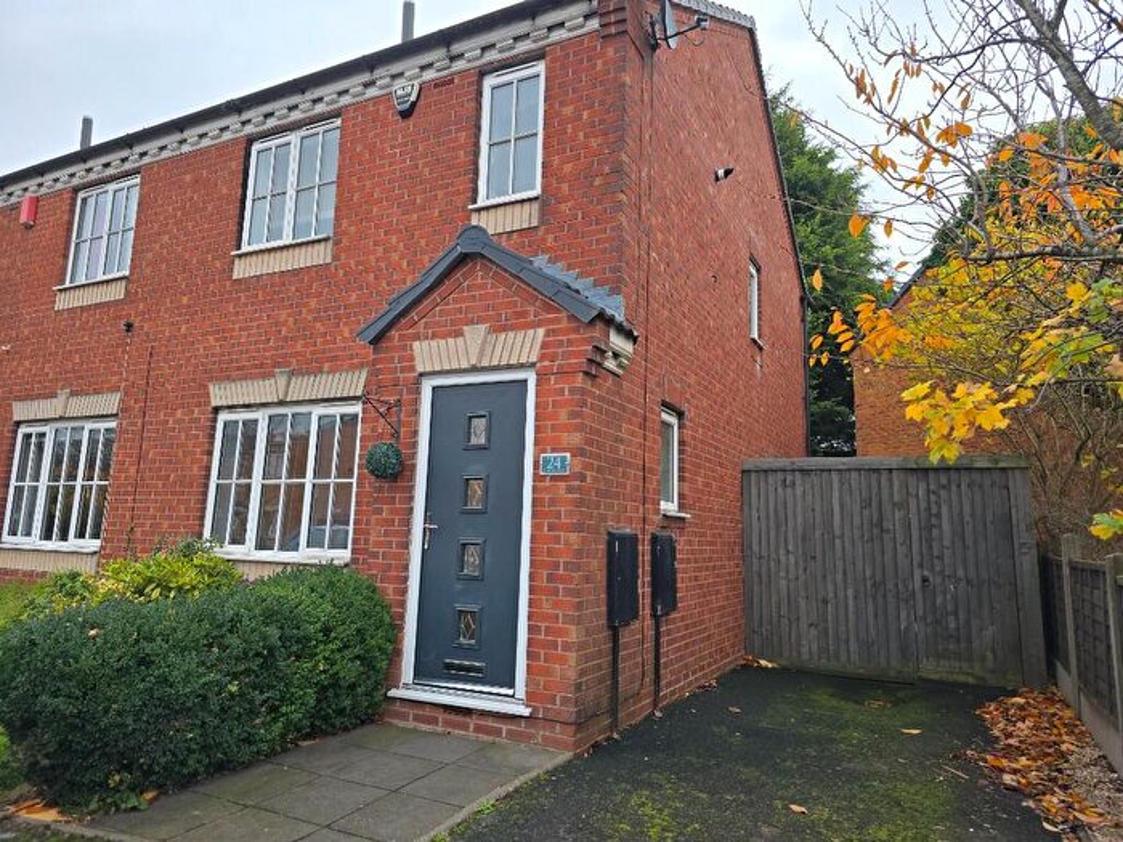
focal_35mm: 23
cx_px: 562
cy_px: 421
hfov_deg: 73.9
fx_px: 746
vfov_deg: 58.9
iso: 25
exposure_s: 1/180
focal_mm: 6.3
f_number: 1.7
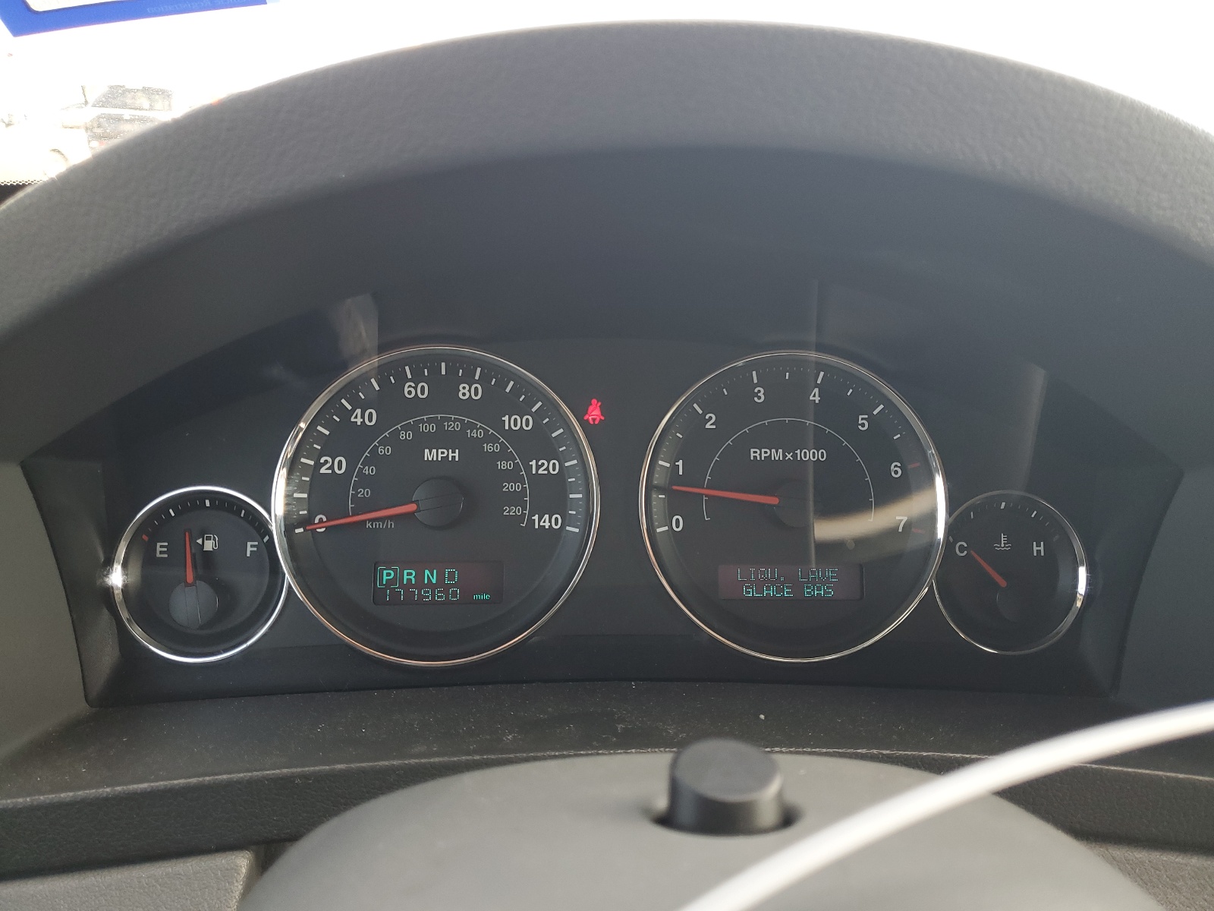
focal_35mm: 26
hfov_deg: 67.3
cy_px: 456
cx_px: 607
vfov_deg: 53.1
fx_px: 912
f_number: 1.5
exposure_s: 1/120
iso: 57
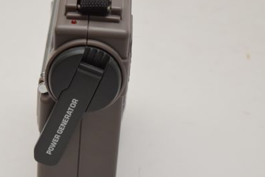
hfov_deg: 15.4
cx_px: 70
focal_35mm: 133
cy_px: 124
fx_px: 977
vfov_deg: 10.3
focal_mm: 55
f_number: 5.6
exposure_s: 1/125
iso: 800
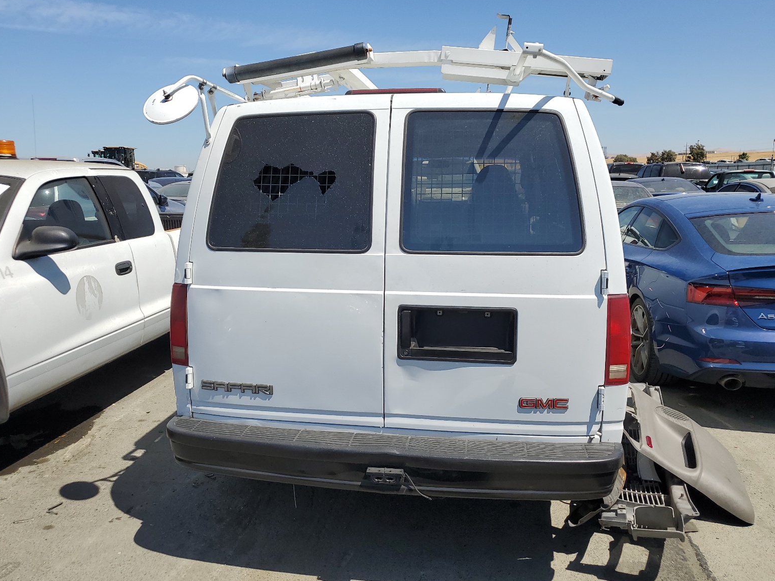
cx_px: 381
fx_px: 605
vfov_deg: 51.4
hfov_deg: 65.3
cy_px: 286
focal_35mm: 27
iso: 50
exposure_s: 1/5000
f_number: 1.5
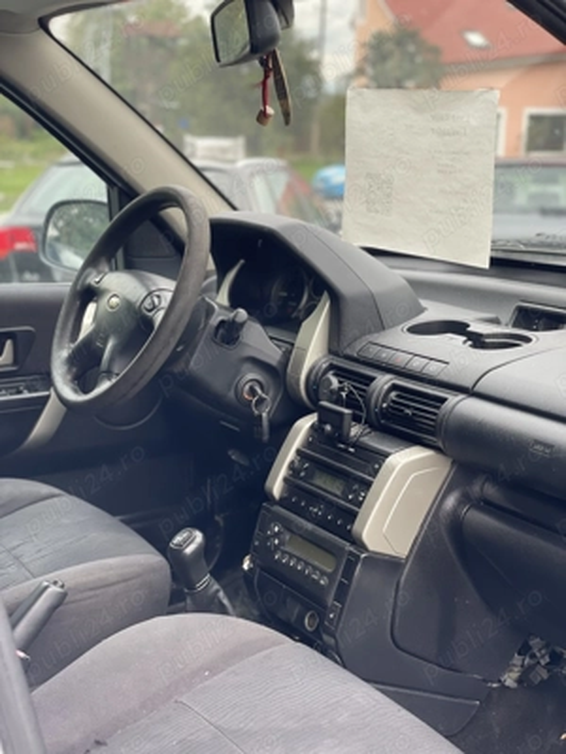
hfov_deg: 28.0
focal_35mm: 52
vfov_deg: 36.8
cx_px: 283
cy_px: 377
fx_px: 1134
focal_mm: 6
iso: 40
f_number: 2
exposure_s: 1/122
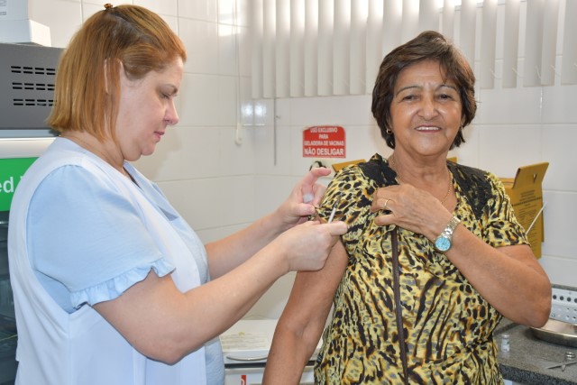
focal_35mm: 45
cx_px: 288
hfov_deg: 43.6
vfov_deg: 29.9
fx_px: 721
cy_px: 192
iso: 800
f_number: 5
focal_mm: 30
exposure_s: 1/160
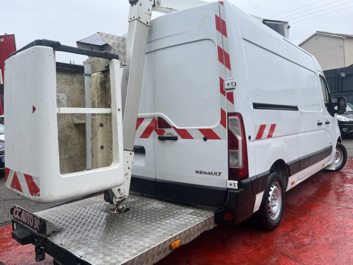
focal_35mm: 26
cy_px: 132
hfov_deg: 67.3
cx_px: 176
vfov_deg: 53.1
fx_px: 265
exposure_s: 1/943
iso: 50
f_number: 1.6
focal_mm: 5.1
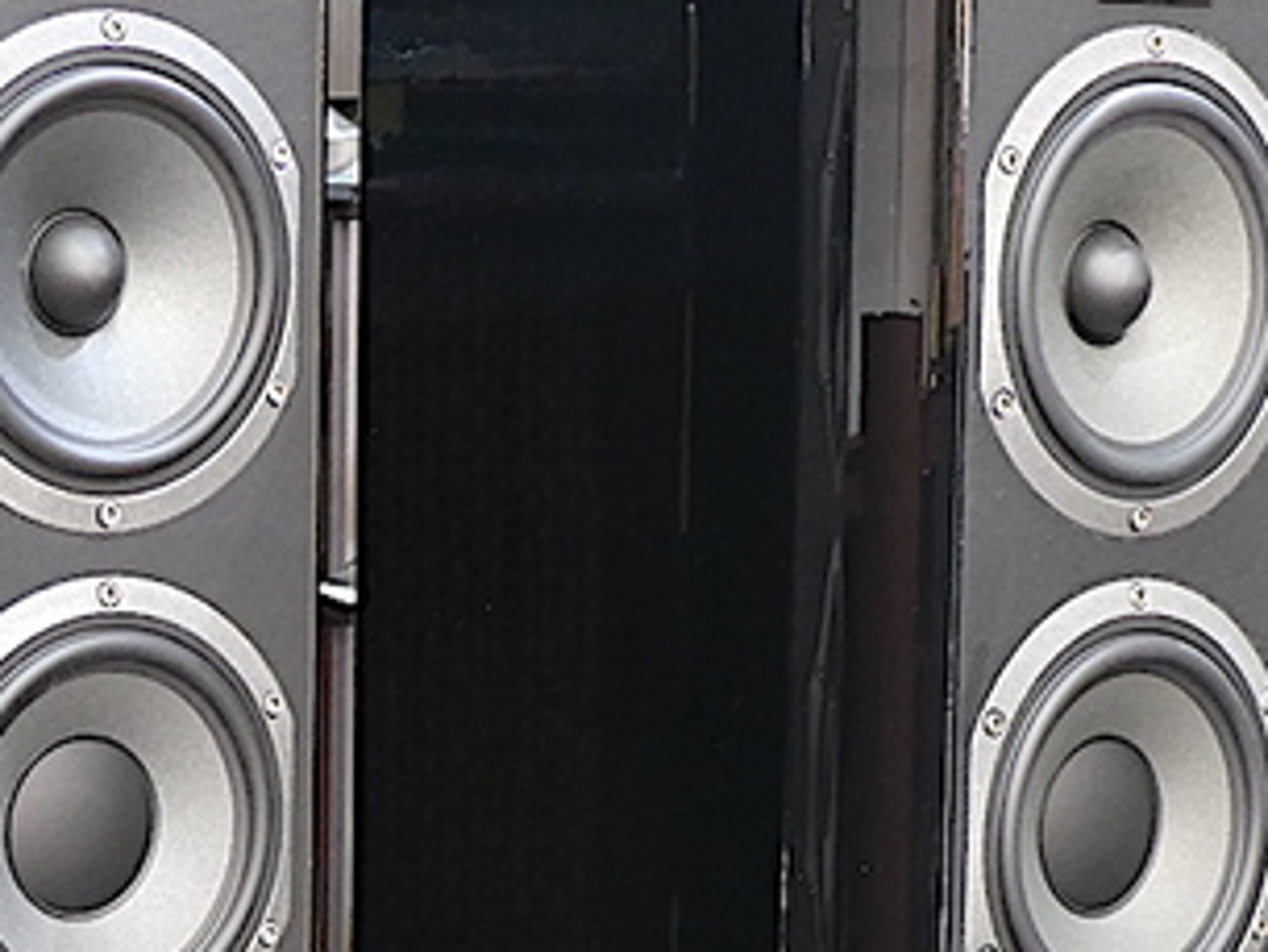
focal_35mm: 148
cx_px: 378
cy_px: 1081
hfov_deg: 13.3
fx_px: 5423
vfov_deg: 9.9
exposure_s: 1/5
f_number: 4
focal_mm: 8.4
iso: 200
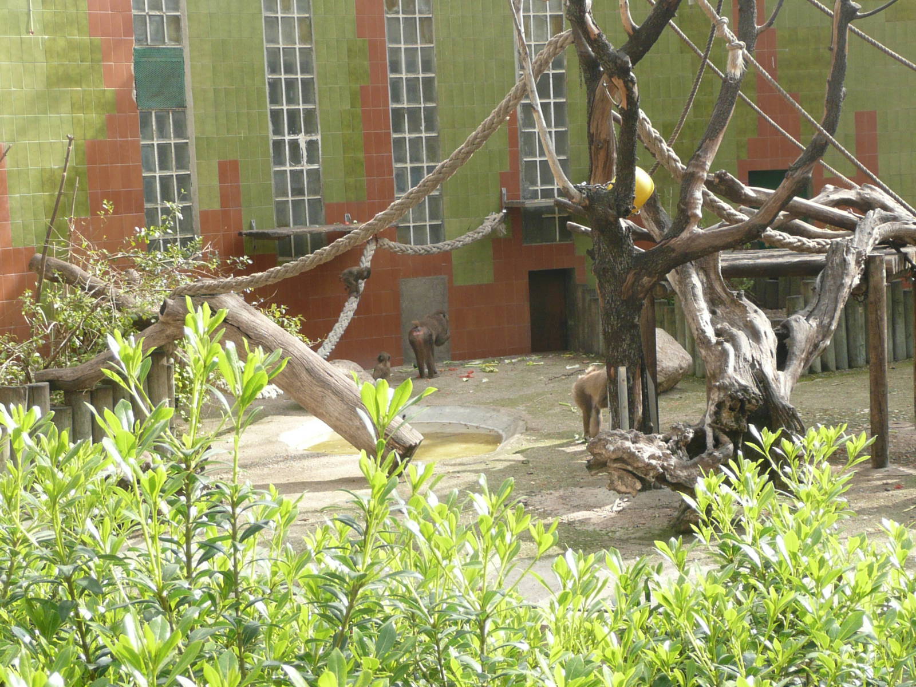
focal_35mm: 67
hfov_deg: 29.0
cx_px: 458
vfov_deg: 21.9
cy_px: 344
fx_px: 1773
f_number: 4.1
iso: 100
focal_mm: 7.3
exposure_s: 1/160
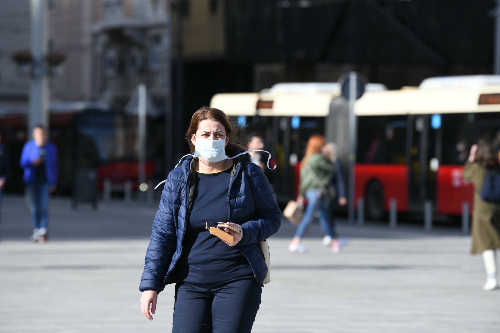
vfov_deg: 6.9
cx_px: 250
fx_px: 2778
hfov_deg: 10.3
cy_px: 166
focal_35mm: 200
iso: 400
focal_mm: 200
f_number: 4.5
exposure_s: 1/2500
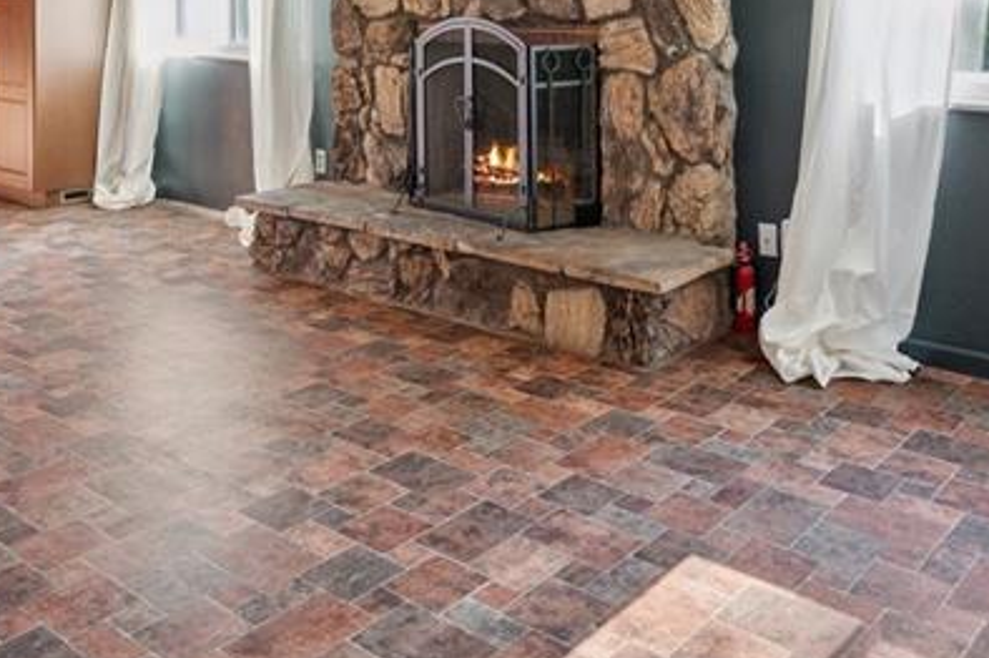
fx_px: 1070
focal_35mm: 39
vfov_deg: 31.6
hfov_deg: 49.5
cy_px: 0
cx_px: 530
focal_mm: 15
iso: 800
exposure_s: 1/8
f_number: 11
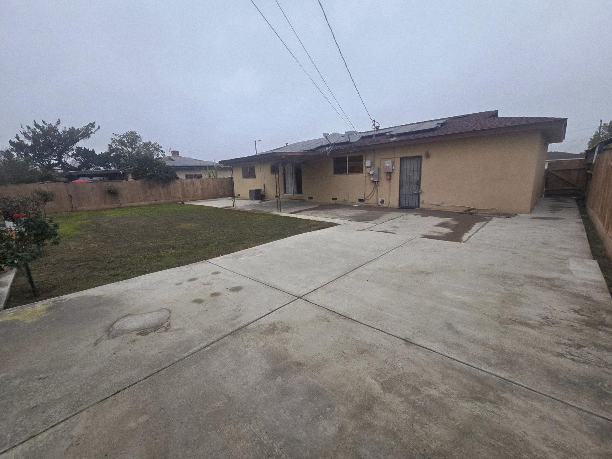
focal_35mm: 13
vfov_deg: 89.9
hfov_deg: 106.2
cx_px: 306
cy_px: 230
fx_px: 230
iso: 50
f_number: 2.2
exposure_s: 1/909
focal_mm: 2.2
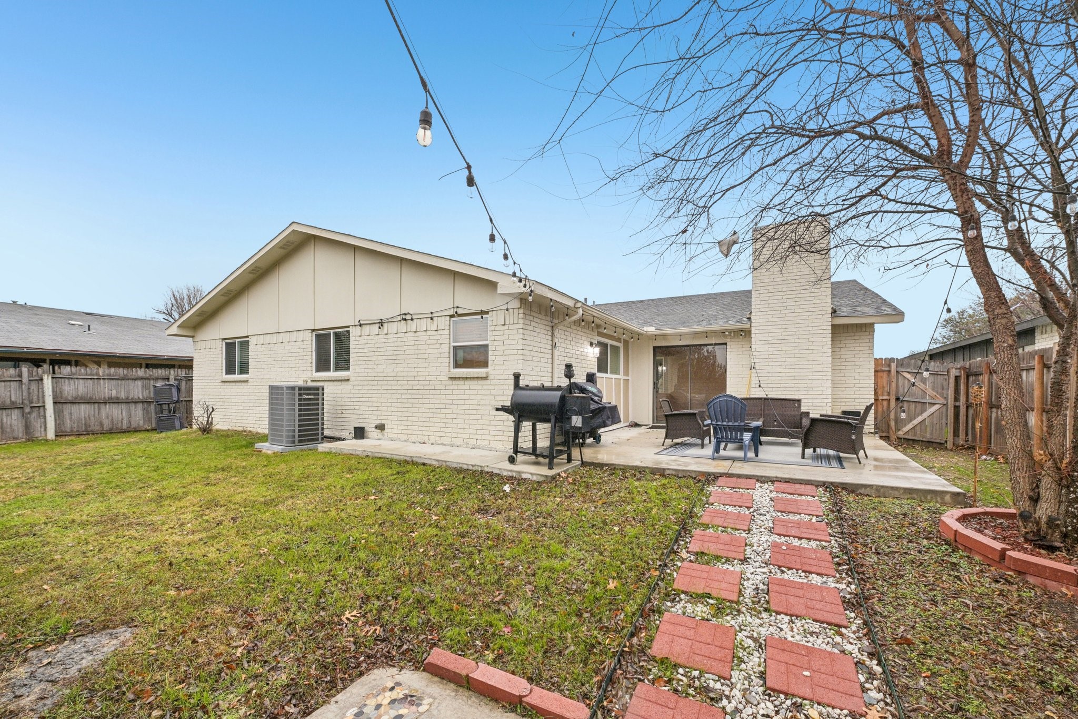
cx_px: 539
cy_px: 360
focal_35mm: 14
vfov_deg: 81.2
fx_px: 419
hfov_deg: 104.3
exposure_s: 1/100
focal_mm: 14
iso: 400
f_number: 8
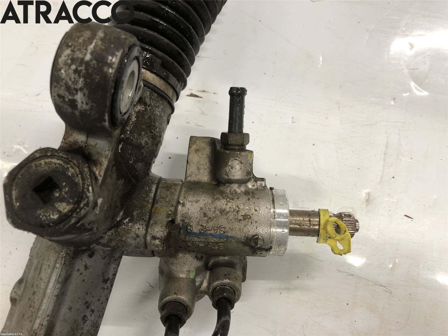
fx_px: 362
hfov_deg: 63.4
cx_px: 224
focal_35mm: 28
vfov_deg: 49.7
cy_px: 168
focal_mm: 3.99
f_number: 1.8
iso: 40
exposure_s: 1/17
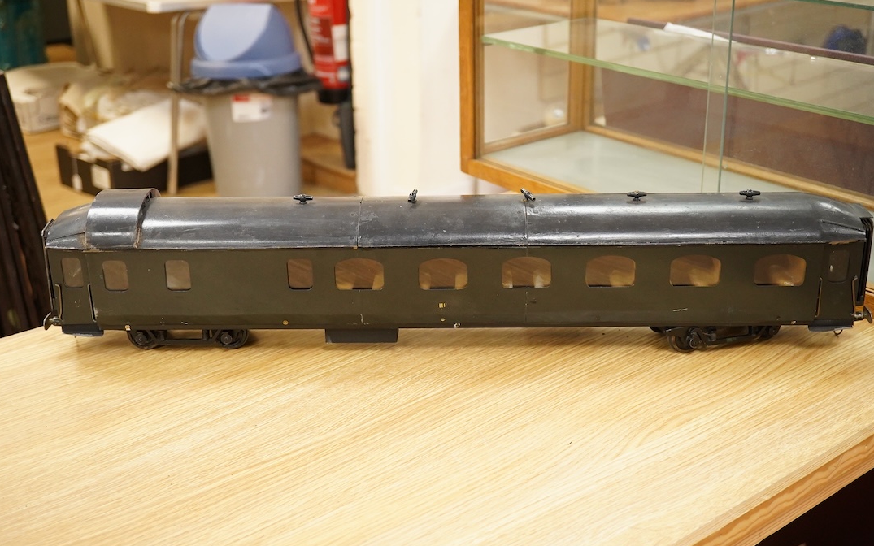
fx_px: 1143
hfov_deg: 41.8
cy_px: 261
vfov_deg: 26.9
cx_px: 435
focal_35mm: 48
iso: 2500
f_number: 6.3
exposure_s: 1/160
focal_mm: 30
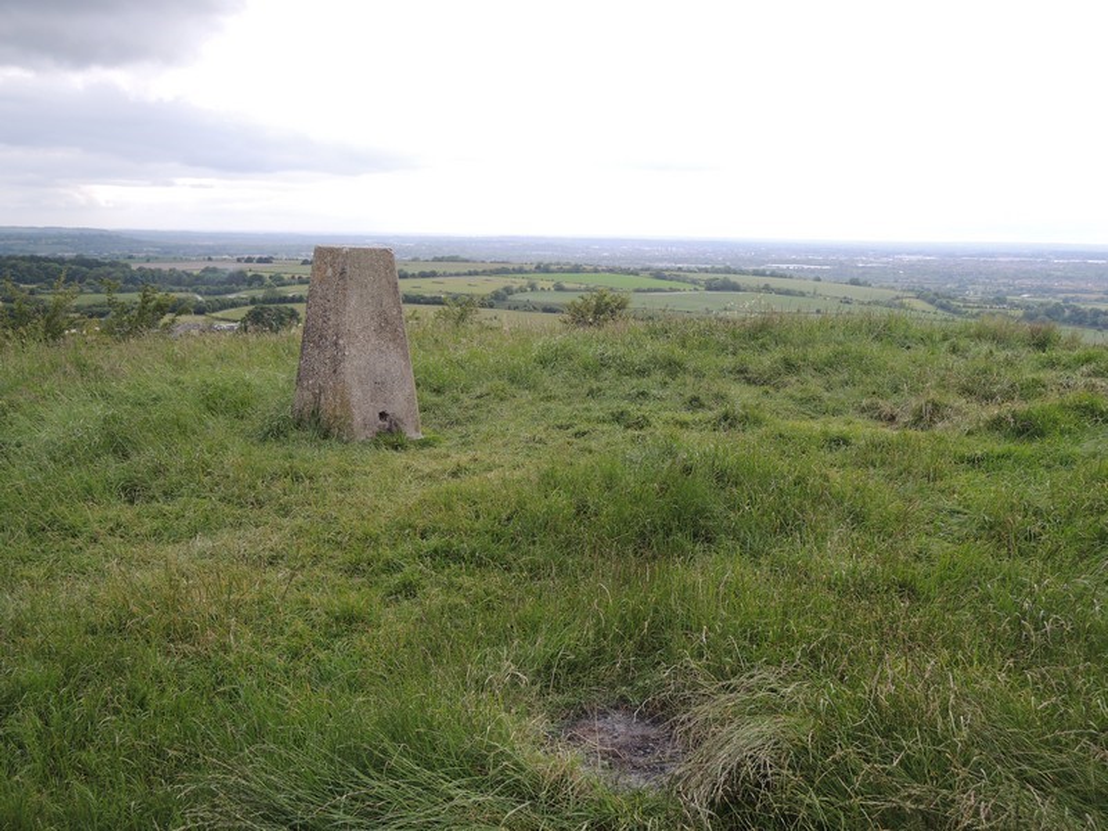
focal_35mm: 35
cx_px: 554
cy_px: 416
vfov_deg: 40.7
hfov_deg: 52.6
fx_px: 1120
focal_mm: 6.3
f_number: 3.2
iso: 100
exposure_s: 1/250
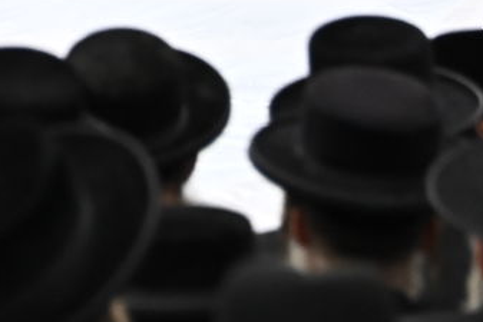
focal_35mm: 561
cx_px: 34
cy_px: -197
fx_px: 7530
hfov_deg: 3.7
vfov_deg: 2.4
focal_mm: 135
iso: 3200
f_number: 5.6
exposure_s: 1/250
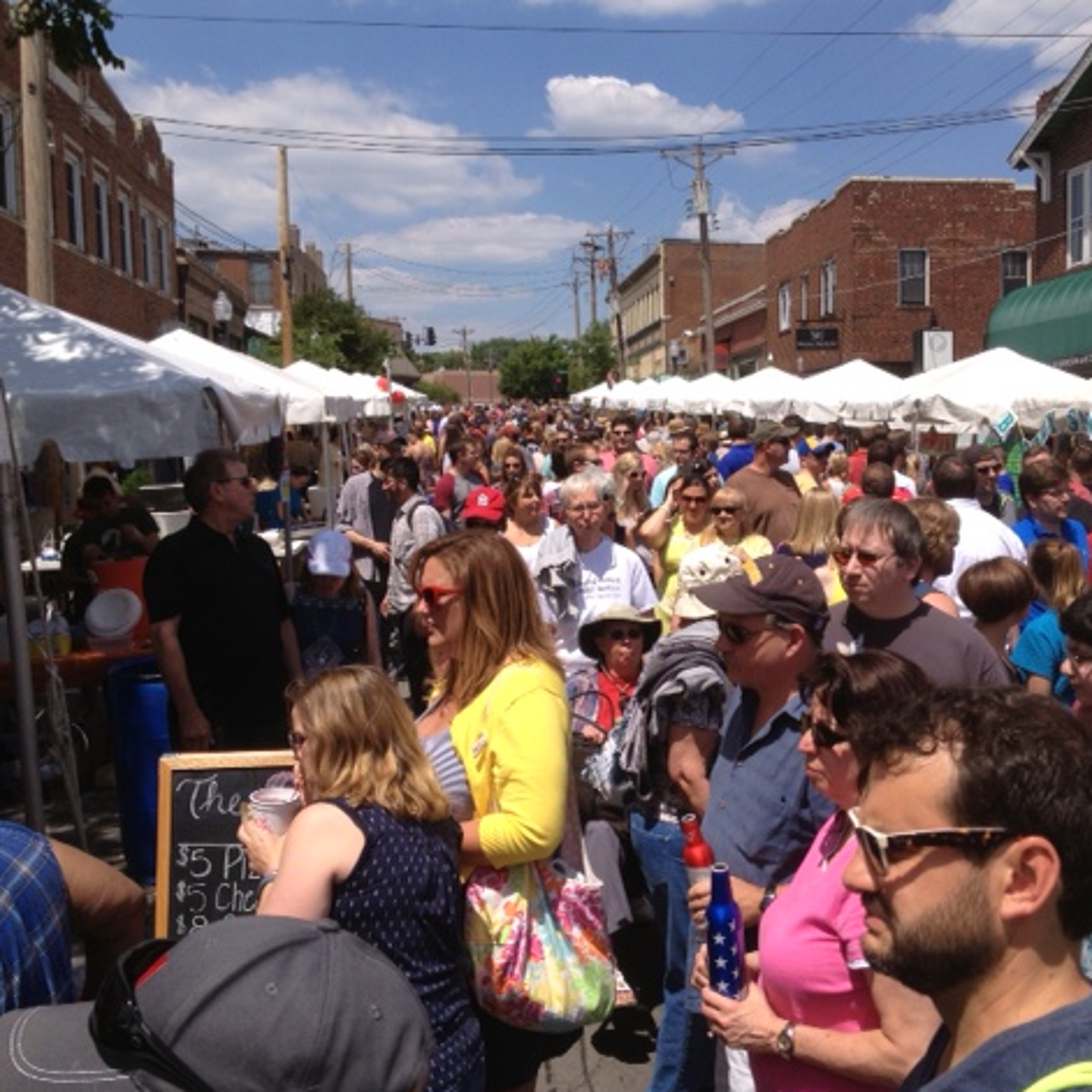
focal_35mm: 42
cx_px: 633
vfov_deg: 40.0
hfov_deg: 39.9
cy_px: 549
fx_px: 1499
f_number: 2.4
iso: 50
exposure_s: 1/2304
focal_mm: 4.28
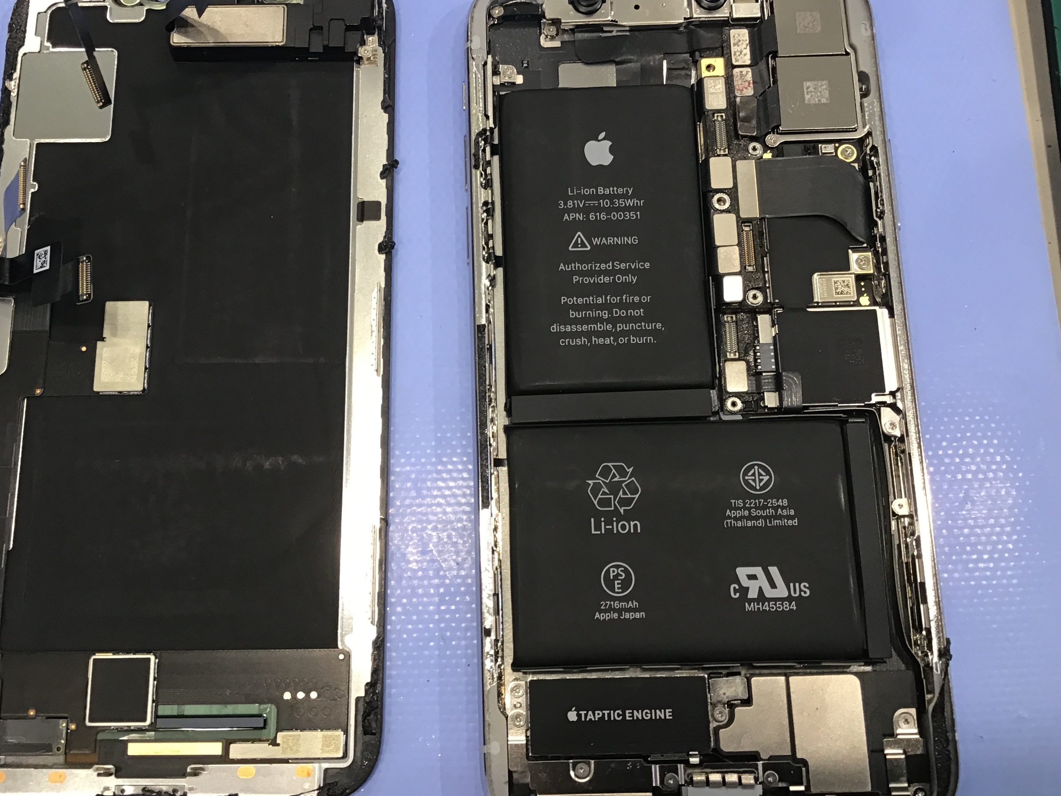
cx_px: 497
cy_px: 381
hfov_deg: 50.1
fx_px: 1134
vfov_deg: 38.7
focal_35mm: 37
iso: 64
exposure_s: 1/30
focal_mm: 3.3
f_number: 2.4
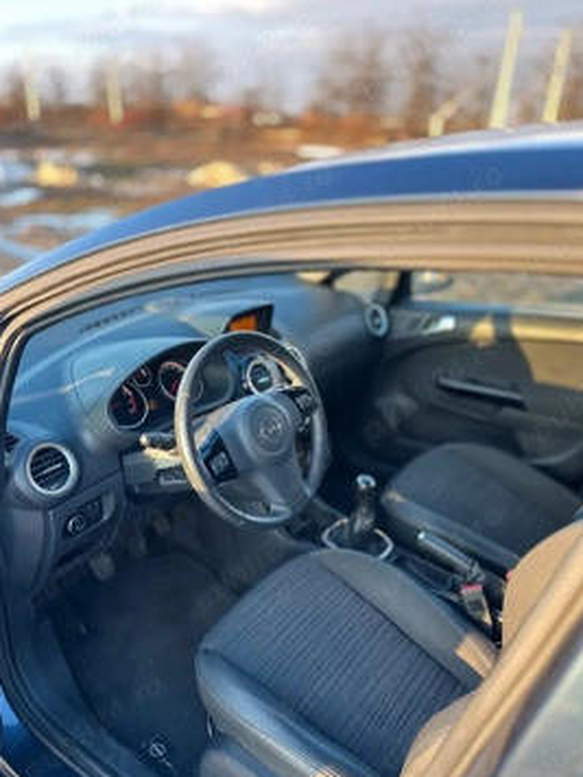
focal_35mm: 27
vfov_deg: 65.3
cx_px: 306
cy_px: 415
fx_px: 606
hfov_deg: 51.3
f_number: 1.78
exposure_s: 1/141
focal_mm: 6.86
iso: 64
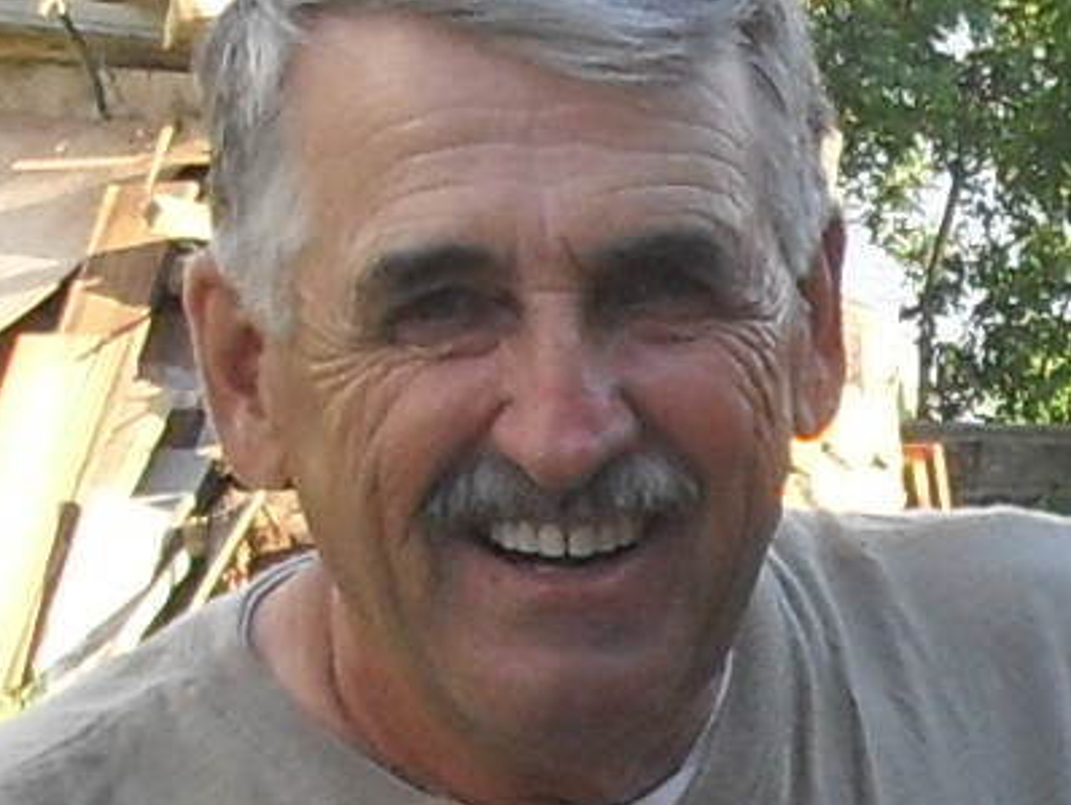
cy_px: 388
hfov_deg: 42.1
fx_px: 1393
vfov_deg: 32.2
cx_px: 538
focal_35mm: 45
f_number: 3.2
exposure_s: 1/125
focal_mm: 6.3
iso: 80
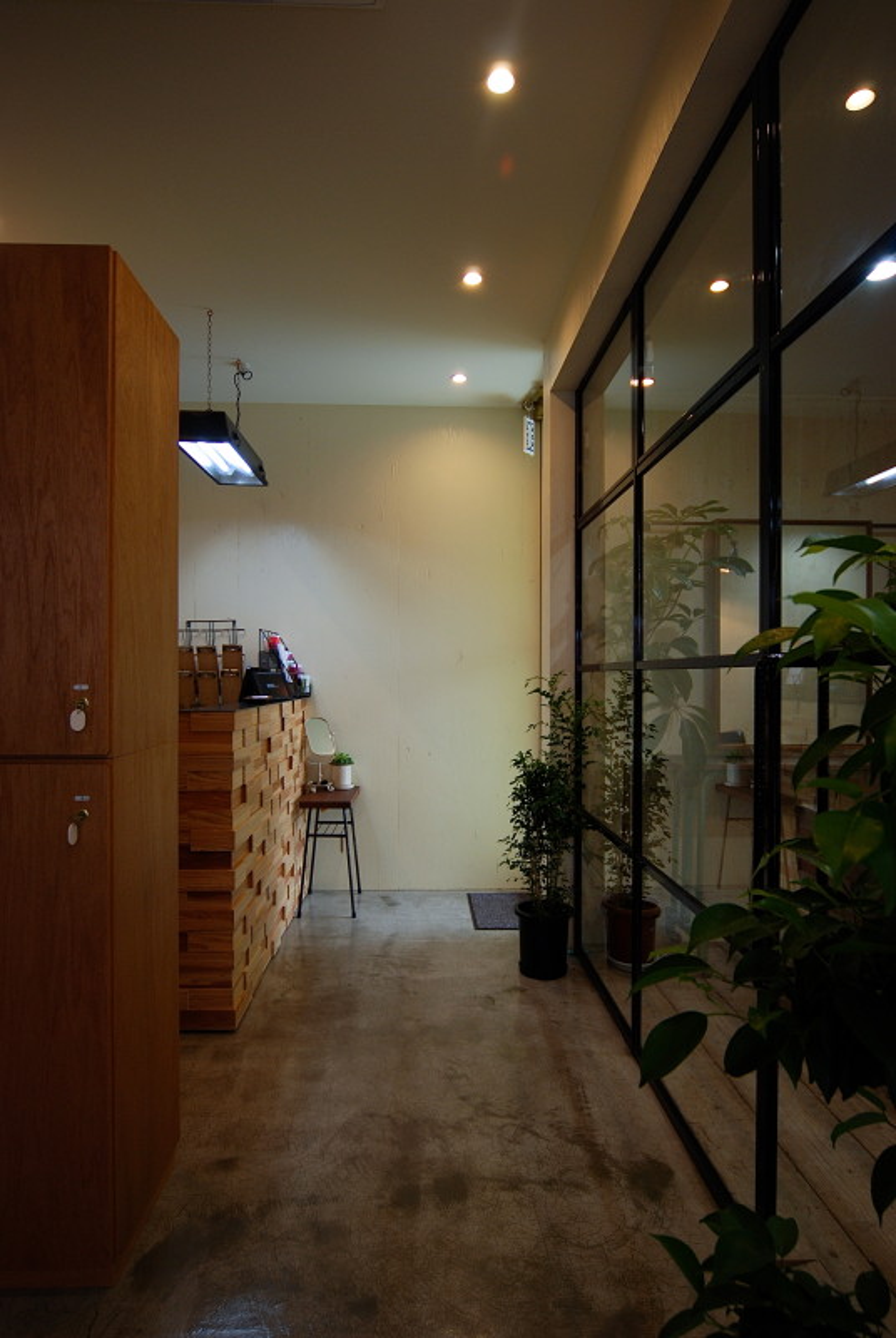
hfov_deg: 67.6
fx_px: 670
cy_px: 669
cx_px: 448
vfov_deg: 89.9
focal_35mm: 18
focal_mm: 12
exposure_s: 1/30
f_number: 4.5
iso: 200
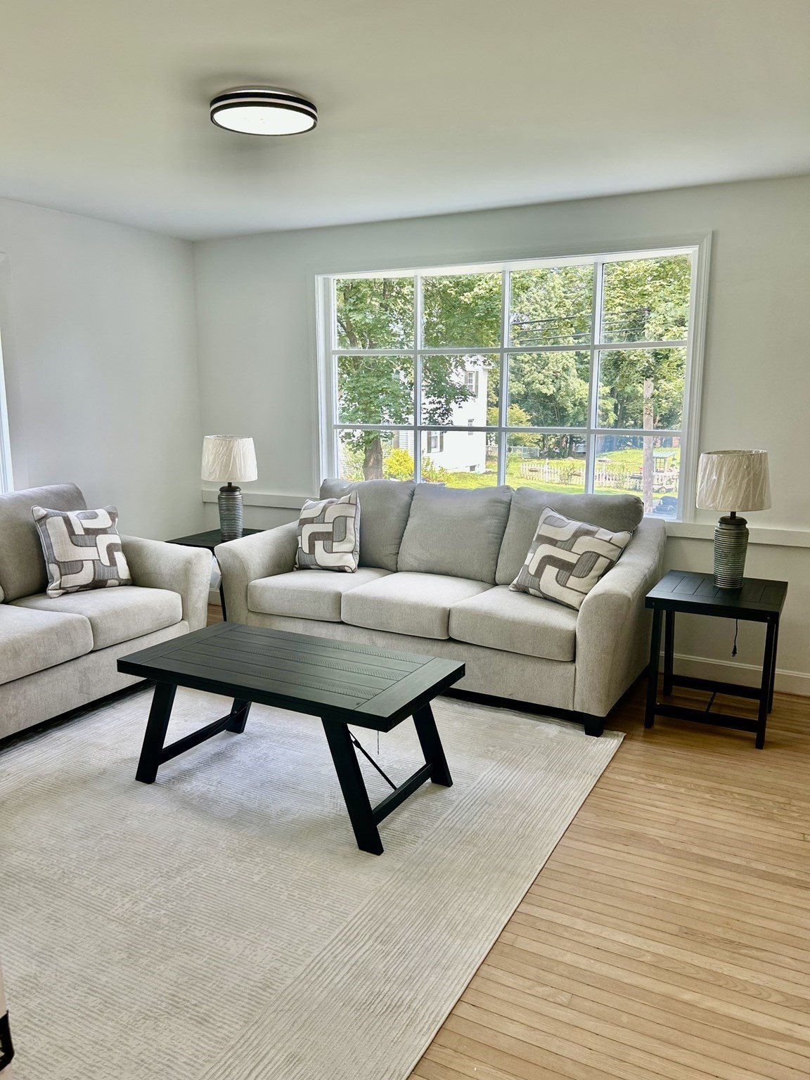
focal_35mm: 26
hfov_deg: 53.1
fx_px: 811
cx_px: 405
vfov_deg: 67.3
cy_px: 540
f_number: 1.5
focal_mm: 5.7
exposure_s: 1/246
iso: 40
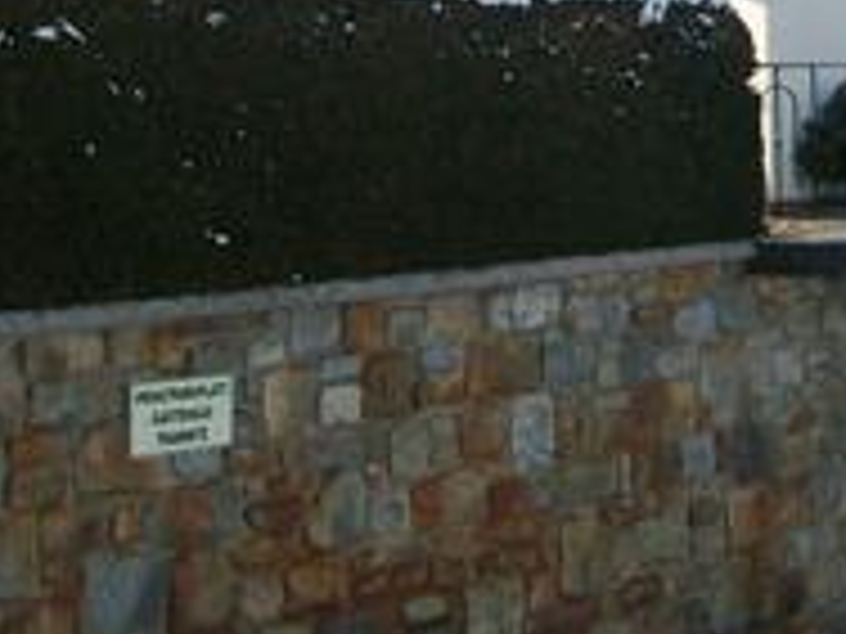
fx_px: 2835
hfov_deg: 16.9
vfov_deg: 12.4
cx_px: 644
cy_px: -193
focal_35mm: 116
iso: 80
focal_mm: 5.7
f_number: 2.8
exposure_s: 1/800
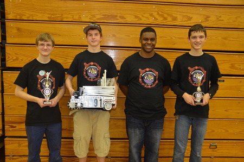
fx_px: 223
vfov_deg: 39.8
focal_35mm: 33
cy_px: 81
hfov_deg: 57.3
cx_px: 122
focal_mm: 22
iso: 800
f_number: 3.8
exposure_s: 1/60
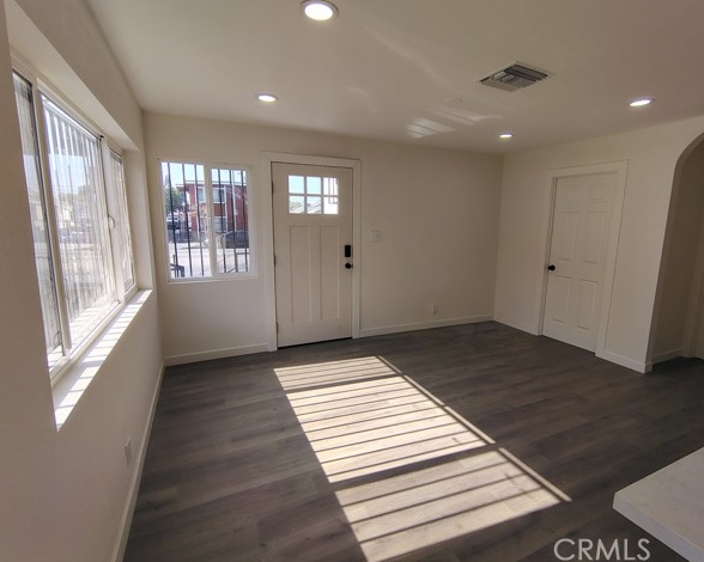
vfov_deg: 76.9
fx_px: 354
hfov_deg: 89.5
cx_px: 376
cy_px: 280
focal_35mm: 17
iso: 100
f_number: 2.2
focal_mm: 2.13
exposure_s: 1/251
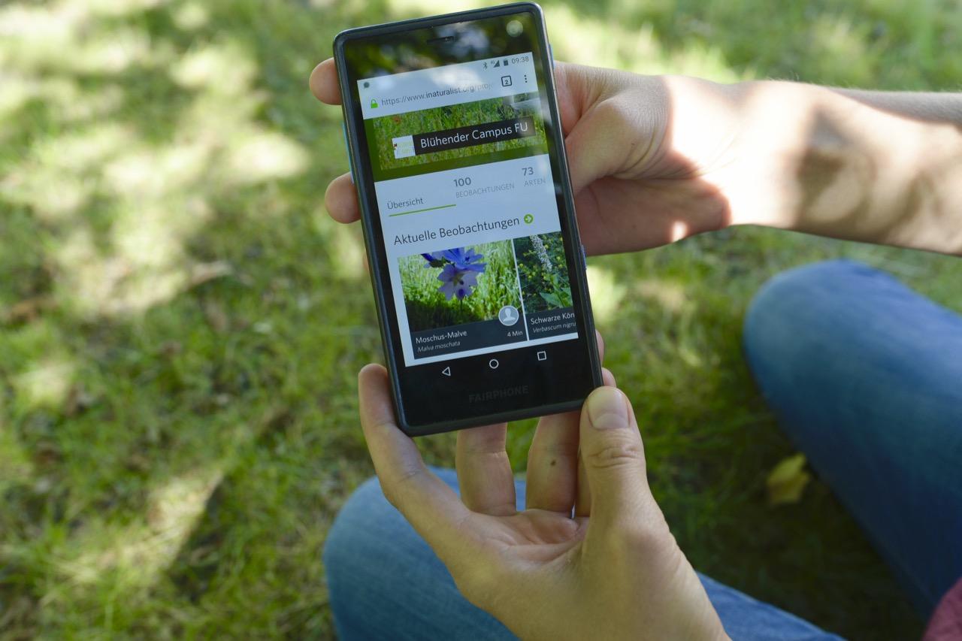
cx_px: 481
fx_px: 935
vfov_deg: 37.8
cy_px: 320
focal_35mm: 35
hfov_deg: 54.4
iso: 200
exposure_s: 1/125
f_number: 6.3
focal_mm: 35
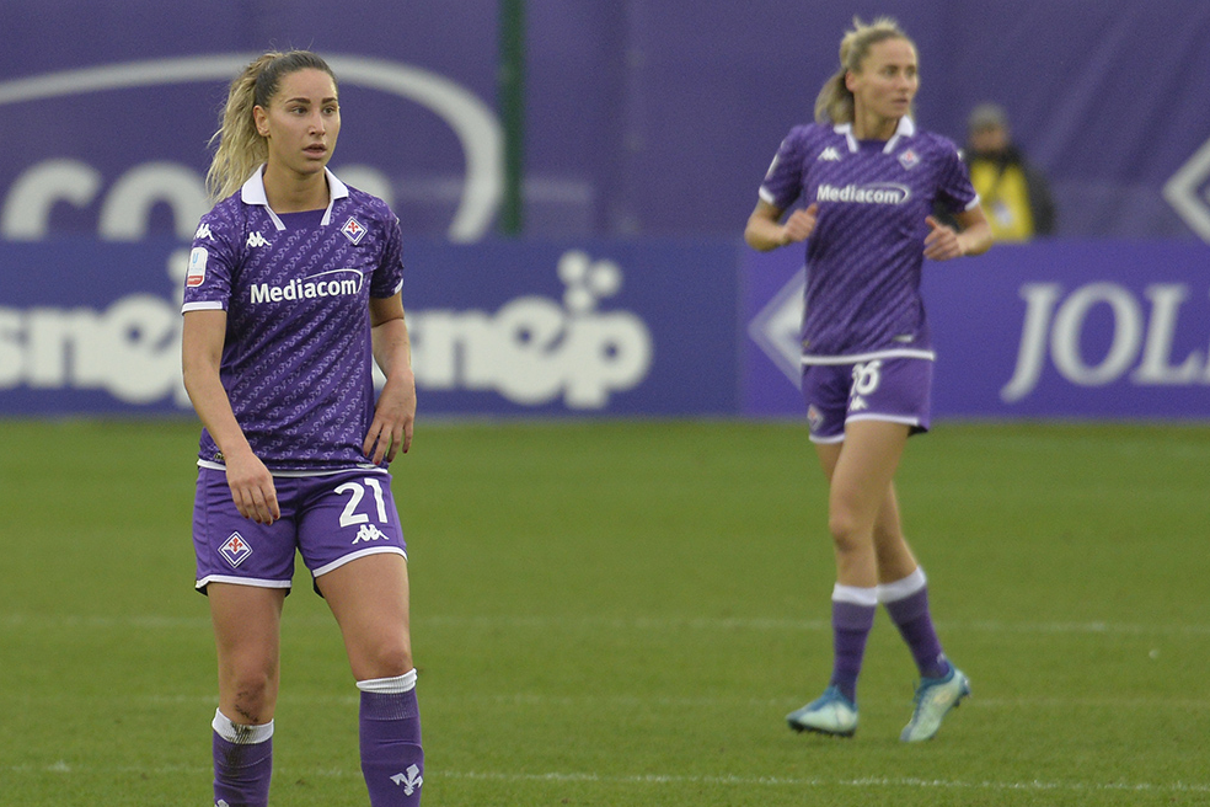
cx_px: 567
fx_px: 14351
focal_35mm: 427
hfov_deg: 4.8
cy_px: 469
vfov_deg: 3.2
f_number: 5.6
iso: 2000
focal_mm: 350
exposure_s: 1/800
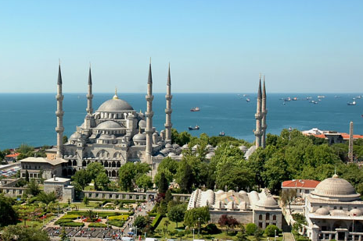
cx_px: 84
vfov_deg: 19.5
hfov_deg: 28.4
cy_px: 146
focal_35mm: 70
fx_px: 704
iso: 200
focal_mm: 27
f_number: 8
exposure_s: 1/250
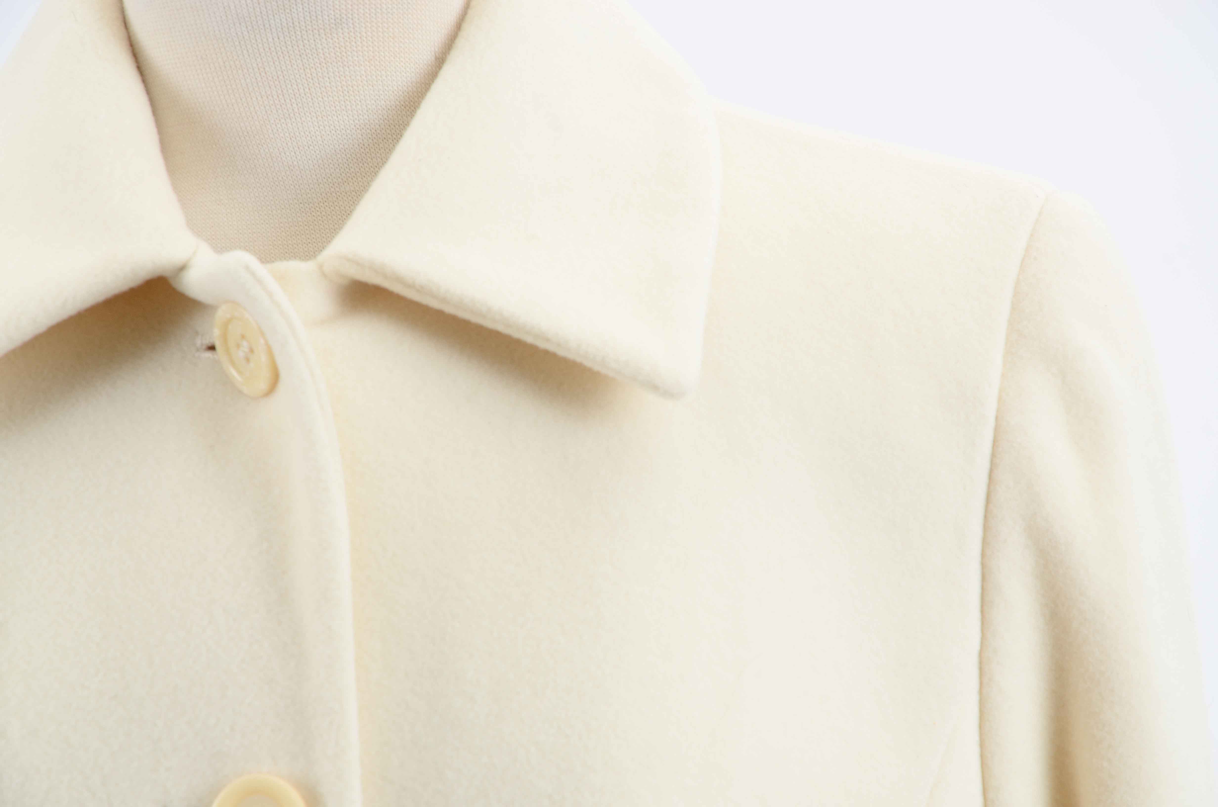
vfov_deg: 8.7
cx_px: 609
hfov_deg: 13.1
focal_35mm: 158
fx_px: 5318
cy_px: 404
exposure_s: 1/80
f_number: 8
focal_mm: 105
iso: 160
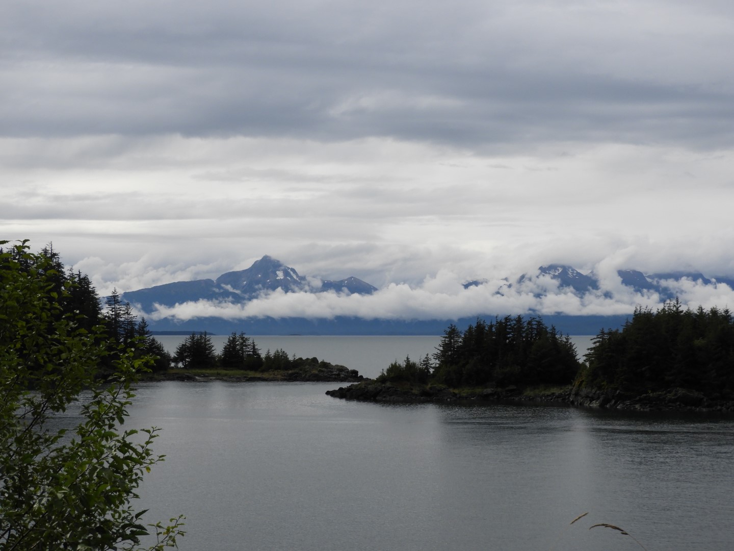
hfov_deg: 29.8
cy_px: 276
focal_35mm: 65
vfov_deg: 22.6
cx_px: 367
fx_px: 1378
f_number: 4.2
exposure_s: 1/1250
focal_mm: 11.6
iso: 100
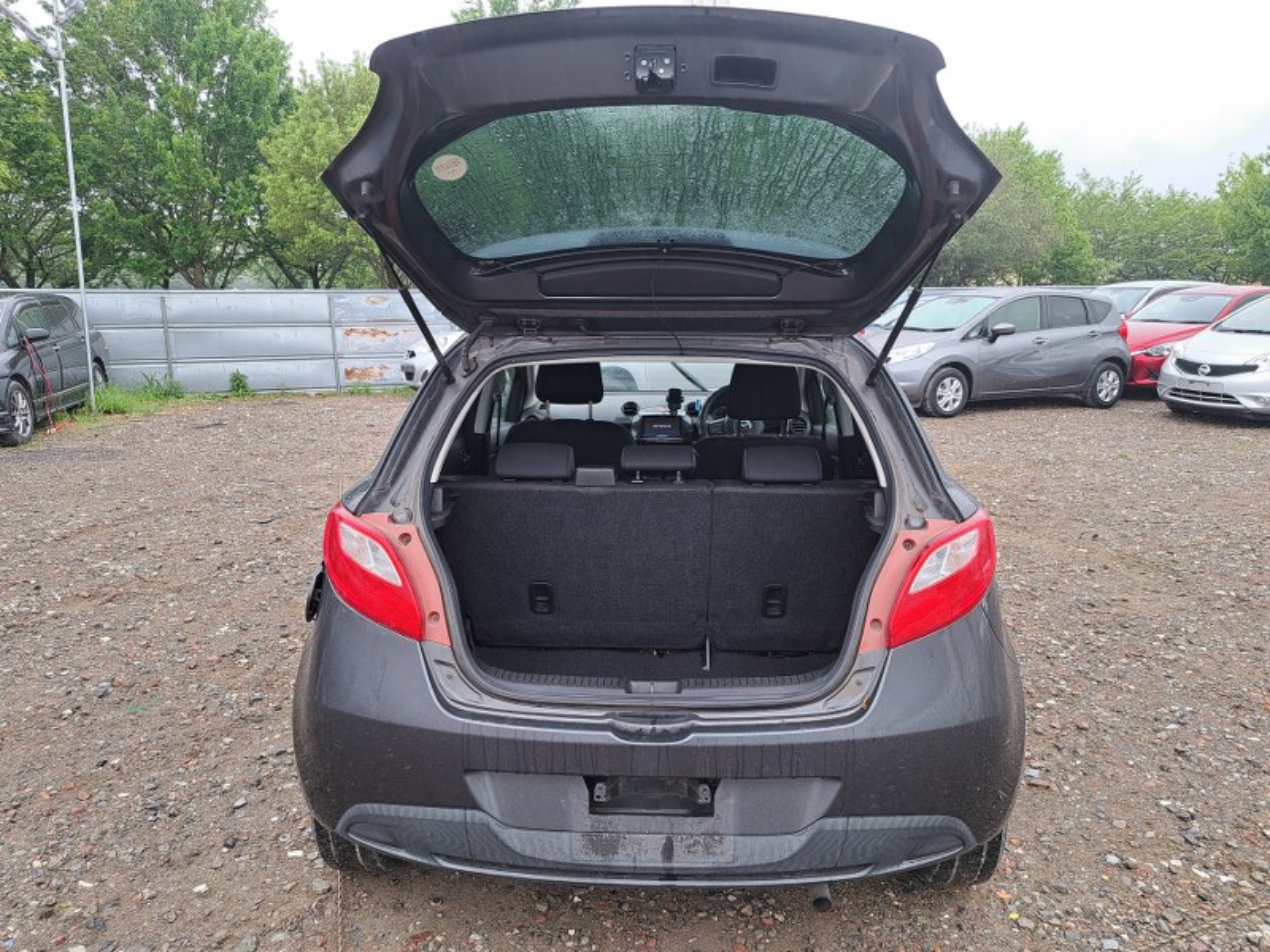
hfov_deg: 71.6
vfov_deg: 56.8
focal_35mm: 24
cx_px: 635
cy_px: 476
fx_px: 881
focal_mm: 5.23
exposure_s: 1/50
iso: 50
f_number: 1.8
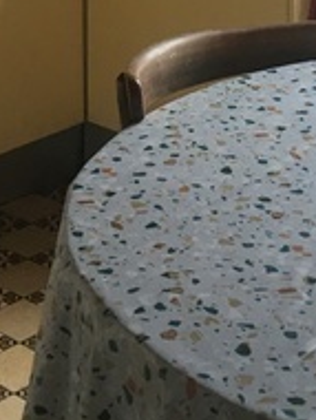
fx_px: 1421
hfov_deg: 12.7
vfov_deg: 15.3
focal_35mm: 117
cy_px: -239
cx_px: 86
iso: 80
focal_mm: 4.15
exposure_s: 1/33
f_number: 2.2
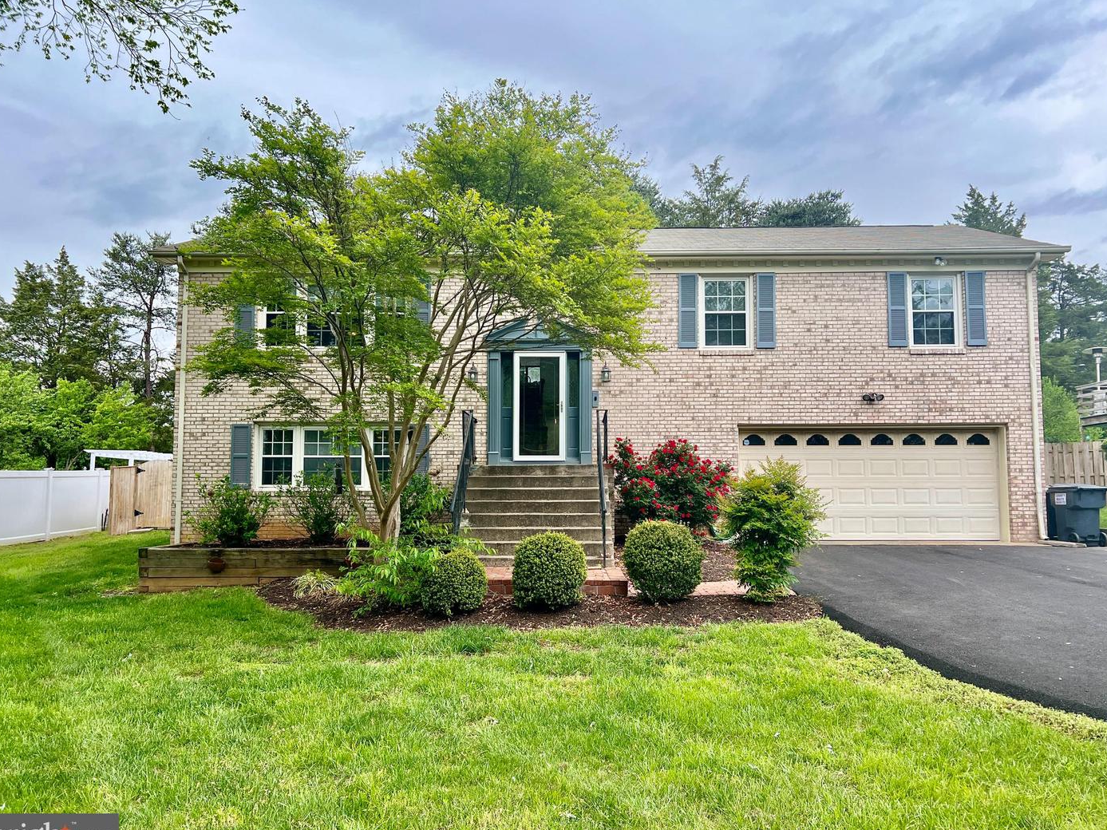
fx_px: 863
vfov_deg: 51.3
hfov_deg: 65.3
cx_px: 553
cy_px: 429
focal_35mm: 27
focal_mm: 5.7
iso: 50
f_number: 1.5
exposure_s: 1/932
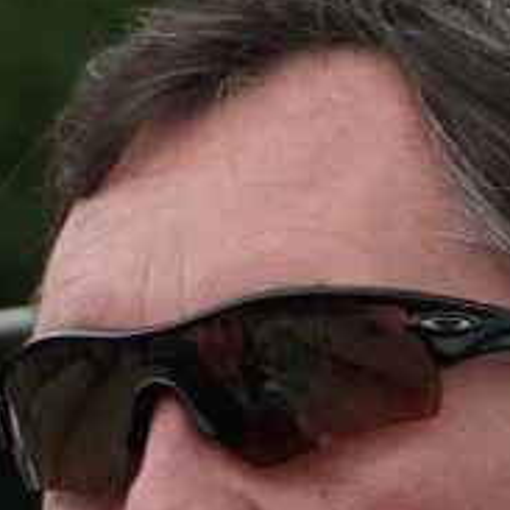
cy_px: 789
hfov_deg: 2.0
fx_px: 14868
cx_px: 584
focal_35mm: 892
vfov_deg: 2.0
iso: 200
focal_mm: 160
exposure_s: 1/500
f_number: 5.6
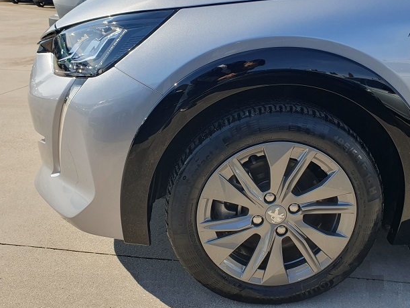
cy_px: 136
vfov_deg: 41.7
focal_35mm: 34
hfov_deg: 53.6
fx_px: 403
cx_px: 243
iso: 50
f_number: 2.4
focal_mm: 4.32
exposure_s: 1/668
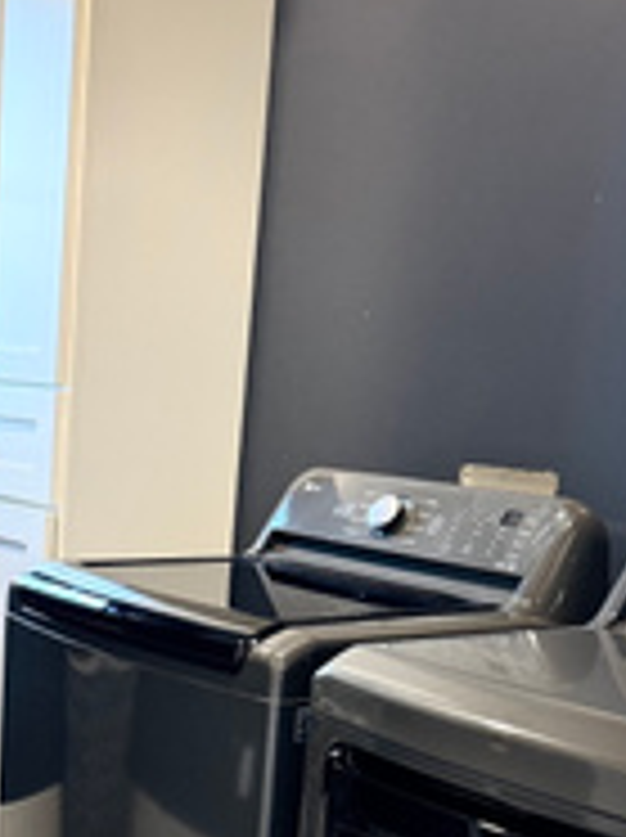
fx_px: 1498
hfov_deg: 23.0
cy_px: 634
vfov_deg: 30.7
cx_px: 63
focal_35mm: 62
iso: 250
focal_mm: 6.76
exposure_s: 1/60
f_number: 1.78
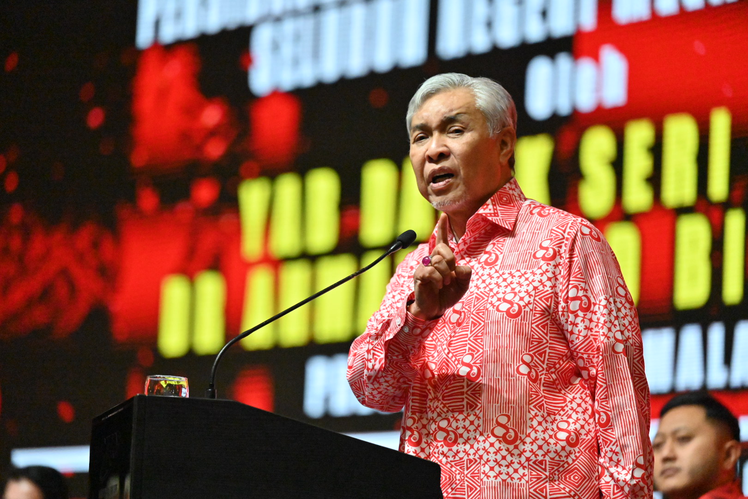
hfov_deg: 12.1
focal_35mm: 170
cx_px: 374
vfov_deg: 8.1
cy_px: 250
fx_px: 3532
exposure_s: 1/2000
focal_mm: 170
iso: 10000
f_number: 3.2
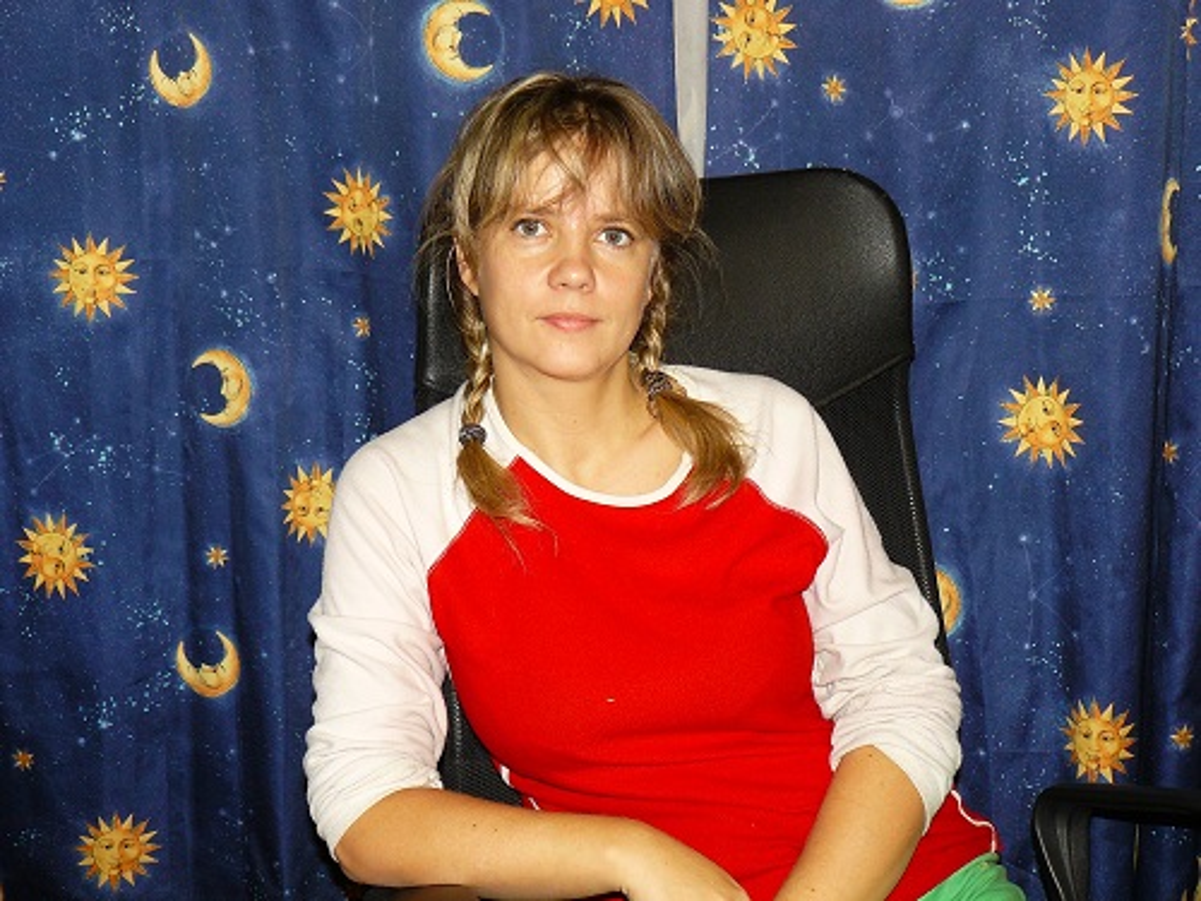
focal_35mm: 62
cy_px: 450
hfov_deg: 31.2
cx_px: 600
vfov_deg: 23.7
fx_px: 2151
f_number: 3.2
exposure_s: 1/20
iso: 125
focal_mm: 10.4
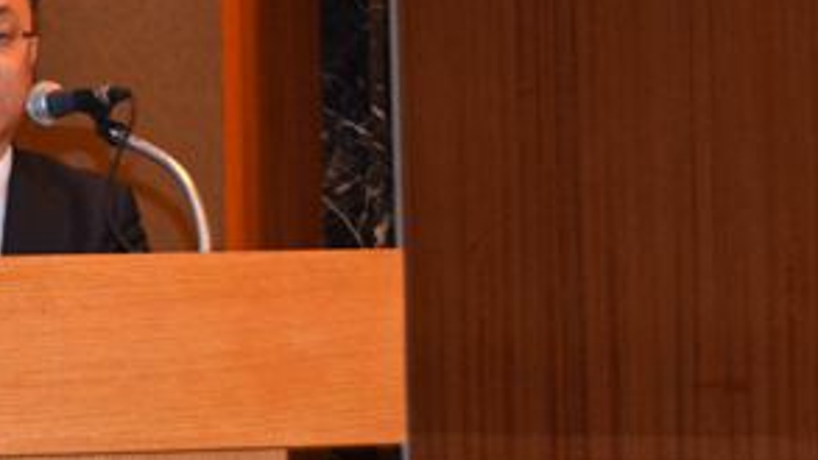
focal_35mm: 165
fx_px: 3580
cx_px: 59
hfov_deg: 12.9
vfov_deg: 7.4
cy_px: 98
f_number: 4.5
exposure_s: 1/60
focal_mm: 44
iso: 800
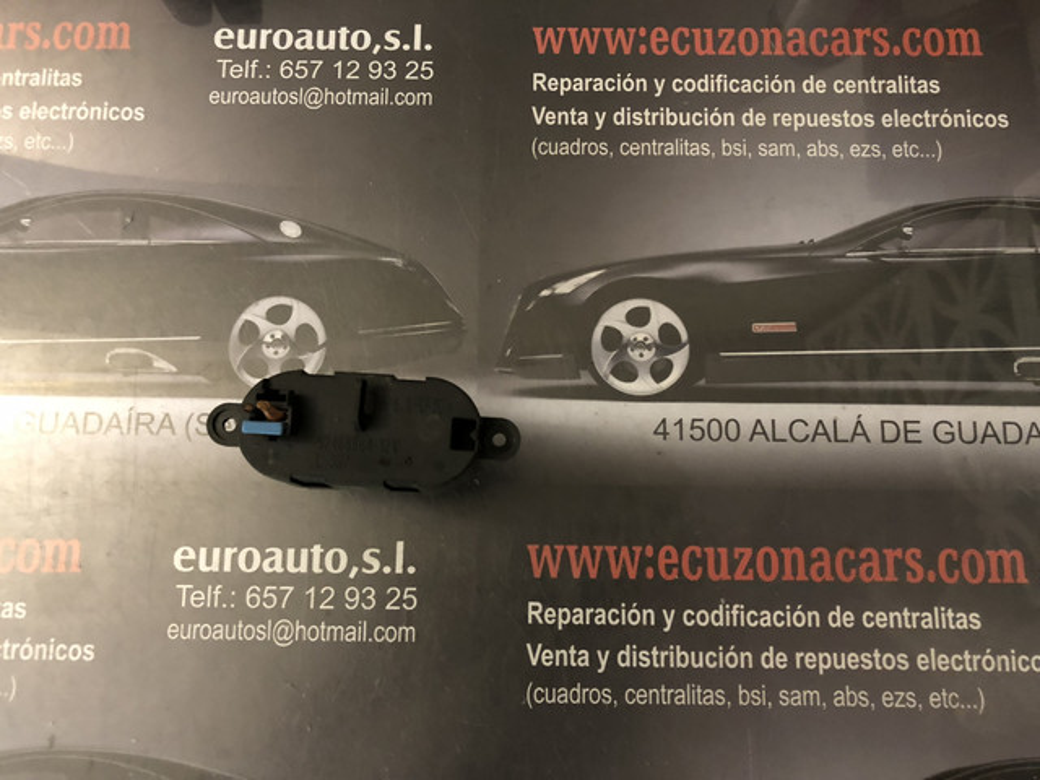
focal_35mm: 28
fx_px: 841
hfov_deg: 63.4
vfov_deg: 49.7
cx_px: 520
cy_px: 390
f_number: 1.8
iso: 100
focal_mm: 3.99
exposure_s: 1/4
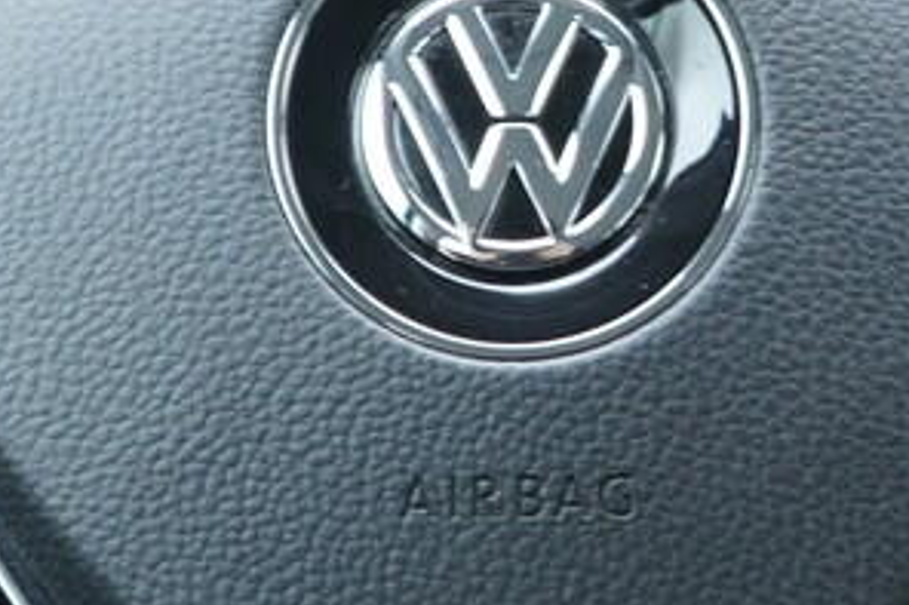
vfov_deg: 7.8
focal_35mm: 175
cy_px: 243
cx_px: 697
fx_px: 4416
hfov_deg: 11.7
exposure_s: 1/40
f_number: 2.8
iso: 400
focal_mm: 24
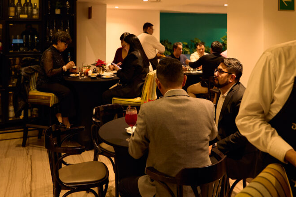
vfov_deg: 35.4
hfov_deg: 51.9
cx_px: 155
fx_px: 304
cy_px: 58
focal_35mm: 37
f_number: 2.8
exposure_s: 1/125
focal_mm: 24
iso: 2500
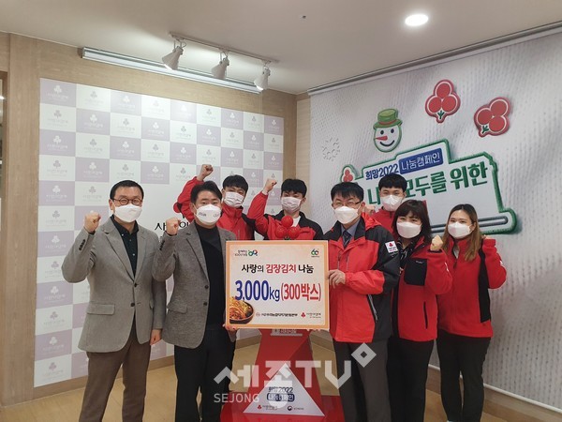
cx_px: 281
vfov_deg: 53.1
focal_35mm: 26
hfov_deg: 67.3
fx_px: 422
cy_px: 211
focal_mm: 4.32
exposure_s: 1/120
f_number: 2.4
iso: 320
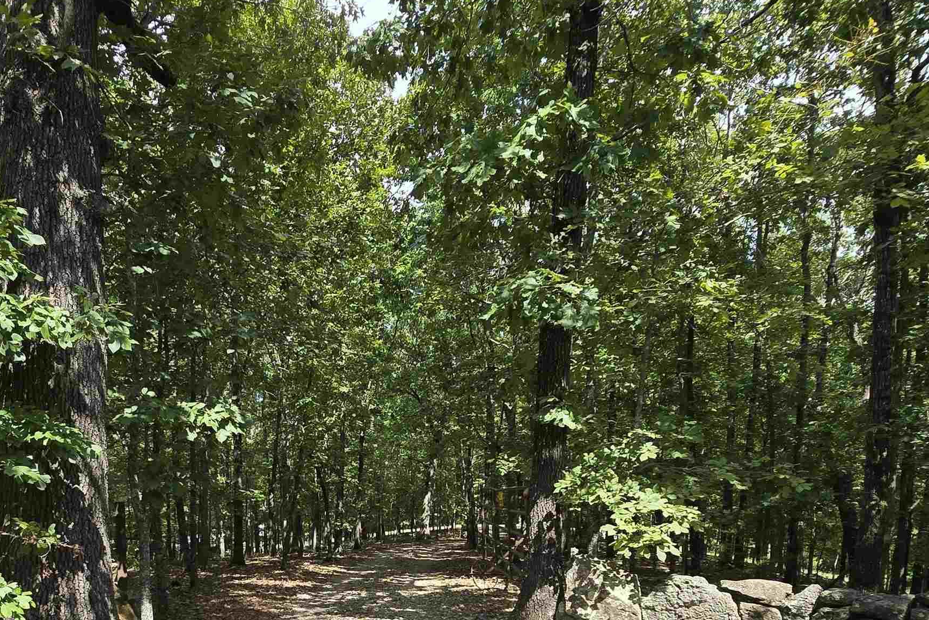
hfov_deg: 71.7
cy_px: 544
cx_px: 315
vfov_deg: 48.3
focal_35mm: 24
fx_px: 619
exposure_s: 1/638
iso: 50
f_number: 2.2
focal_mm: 2.2
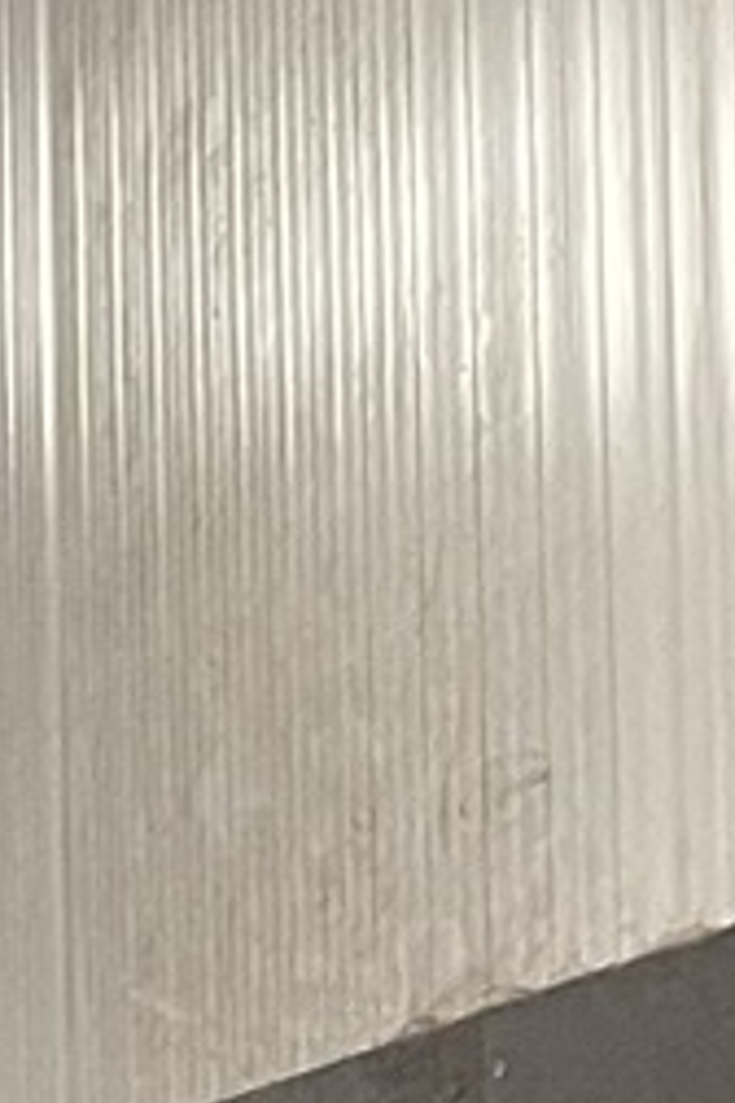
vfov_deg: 9.7
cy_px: 1147
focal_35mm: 211
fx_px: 6461
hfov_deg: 4.8
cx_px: -3509
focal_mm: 5.1
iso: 200
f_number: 1.6
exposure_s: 1/50
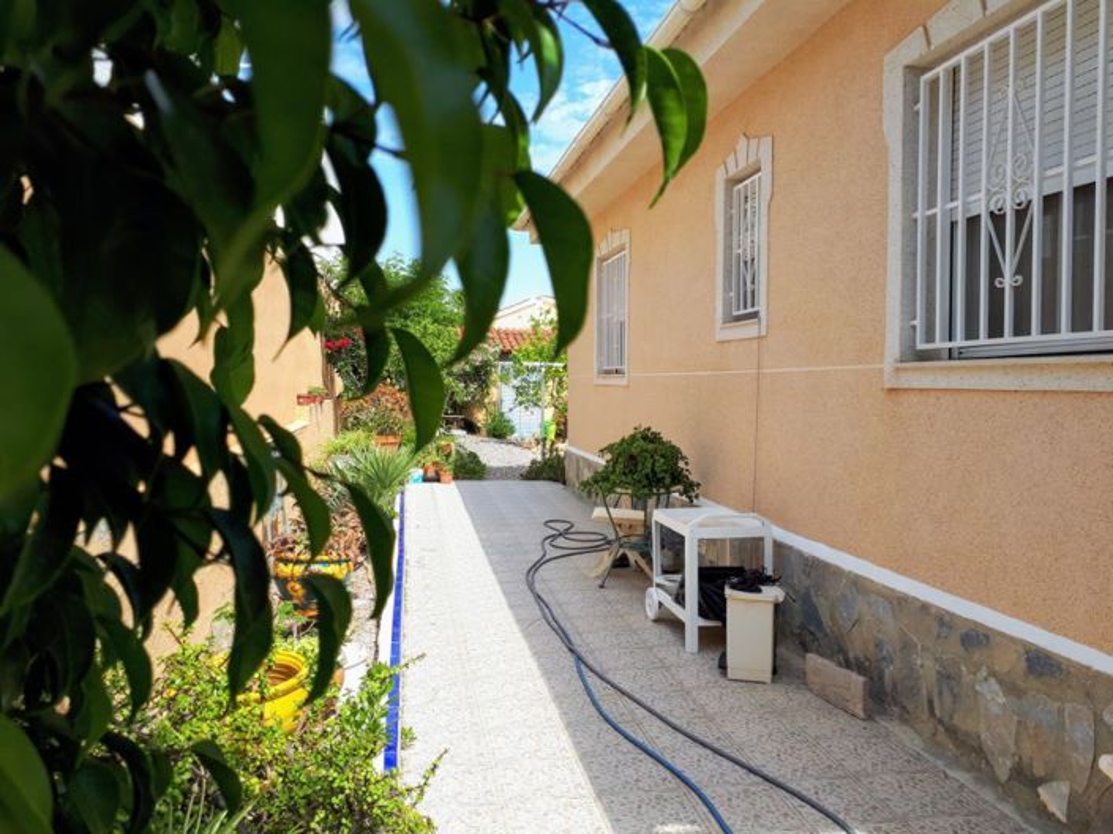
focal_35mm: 27
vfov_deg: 51.3
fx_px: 868
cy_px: 417
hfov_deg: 65.3
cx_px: 556
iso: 40
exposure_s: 1/674
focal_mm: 3.6
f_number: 1.9
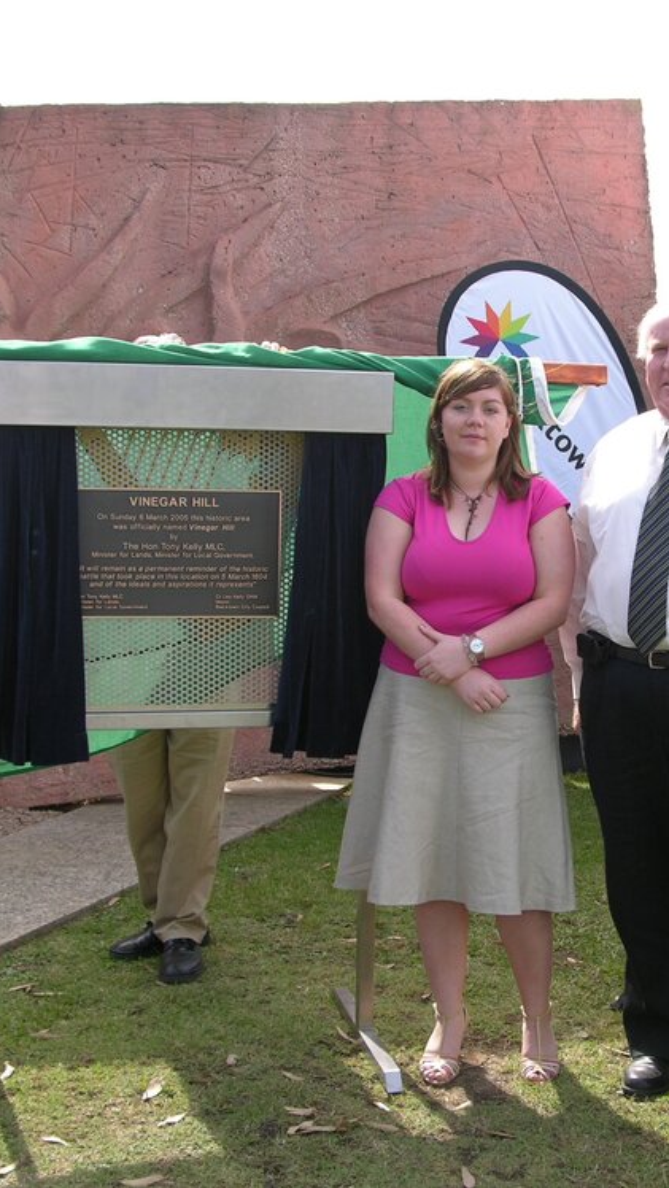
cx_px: 539
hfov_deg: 23.2
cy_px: 594
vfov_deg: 40.6
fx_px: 1608
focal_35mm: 51
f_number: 4.5
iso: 50
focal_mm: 8.9
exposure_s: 1/94.9
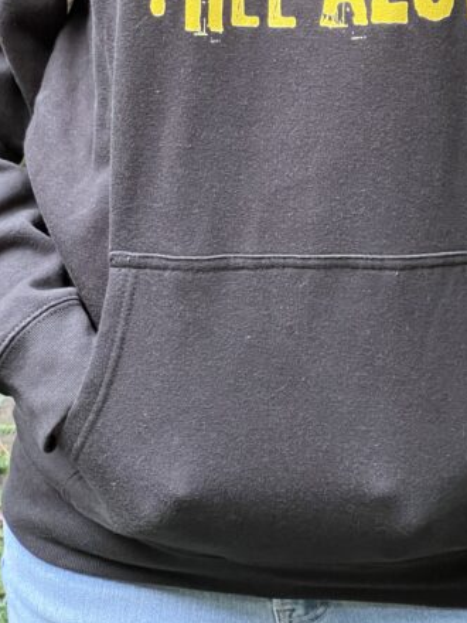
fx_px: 2518
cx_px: 333
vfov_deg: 14.0
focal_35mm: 140
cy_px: 105
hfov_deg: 10.6
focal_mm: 9
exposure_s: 1/60
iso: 800
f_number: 2.8
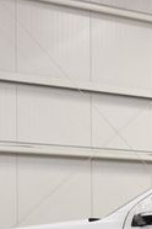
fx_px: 982
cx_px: 276
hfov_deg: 8.5
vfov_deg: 13.1
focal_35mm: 155
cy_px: 231
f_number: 7.1
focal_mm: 30
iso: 500
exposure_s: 1/30
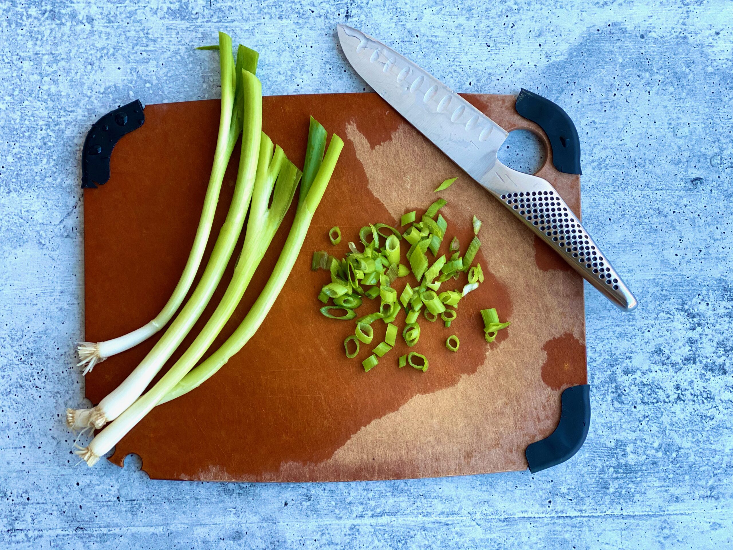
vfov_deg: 28.0
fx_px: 1101
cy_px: 275
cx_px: 366
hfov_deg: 36.8
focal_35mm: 52
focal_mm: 6
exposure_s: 1/122
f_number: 2
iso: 64
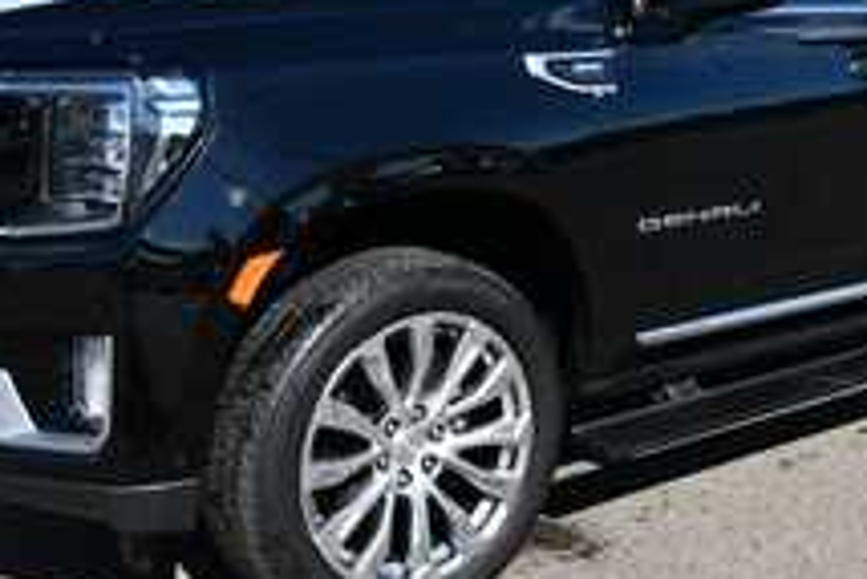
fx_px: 1350
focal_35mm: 56
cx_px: 539
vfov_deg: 24.2
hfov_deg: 35.4
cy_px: 229
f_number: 8
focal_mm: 20
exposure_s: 1/250
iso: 110
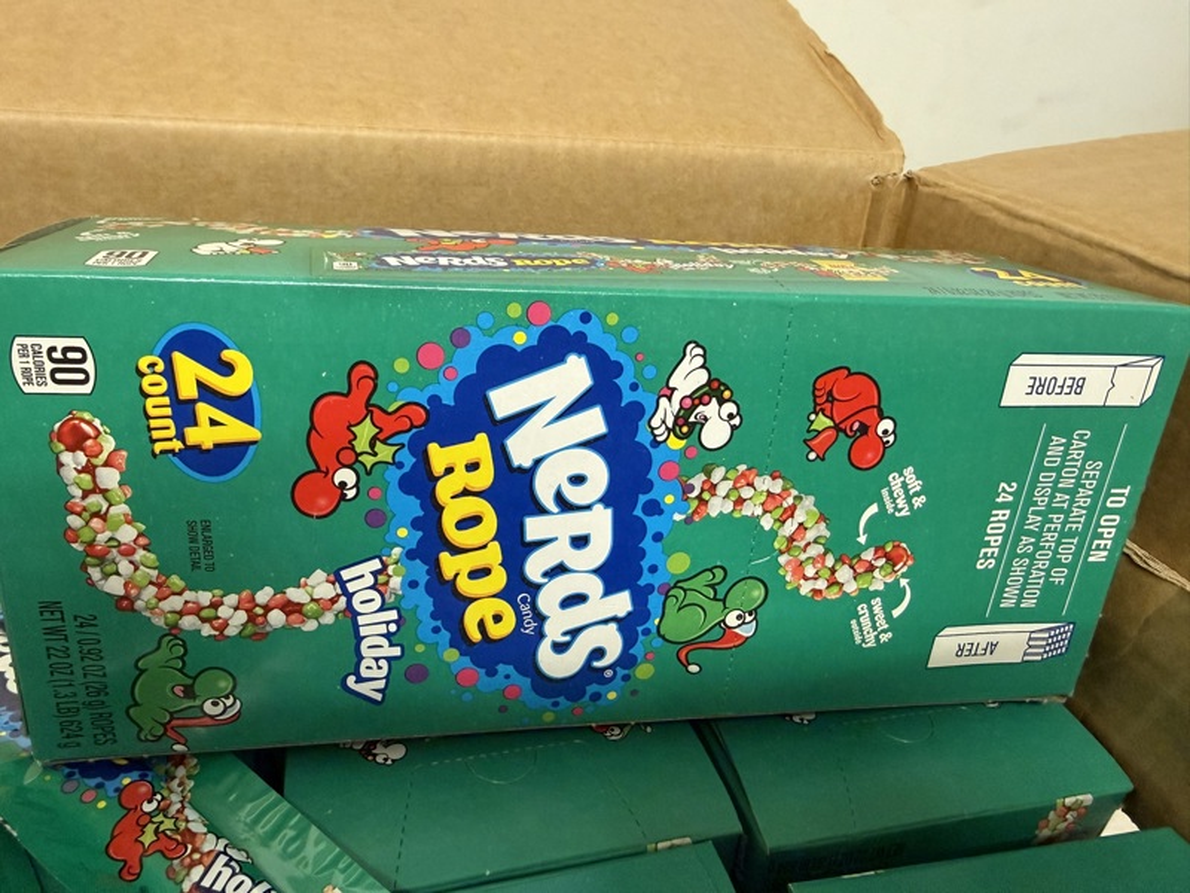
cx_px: 595
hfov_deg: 71.6
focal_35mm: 24
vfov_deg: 56.8
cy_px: 446
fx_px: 825
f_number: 2.2
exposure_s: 1/50
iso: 400
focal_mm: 2.22
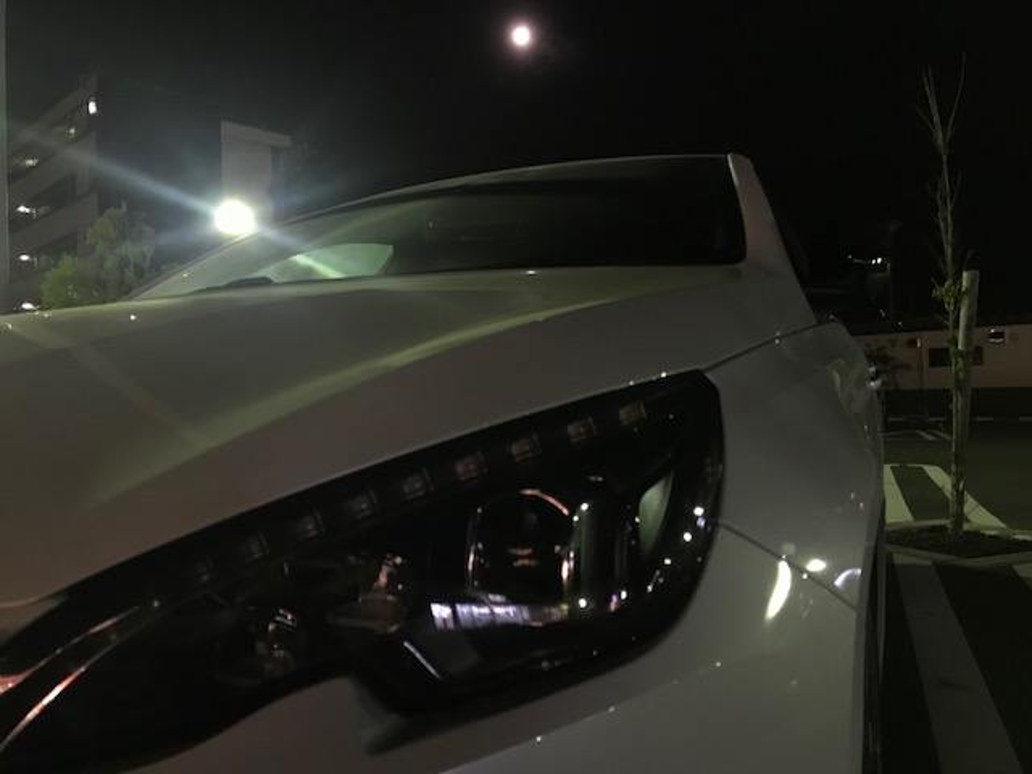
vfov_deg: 49.7
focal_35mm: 28
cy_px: 387
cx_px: 516
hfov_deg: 63.4
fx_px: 835
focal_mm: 3.99
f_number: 1.8
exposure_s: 1/11
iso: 100
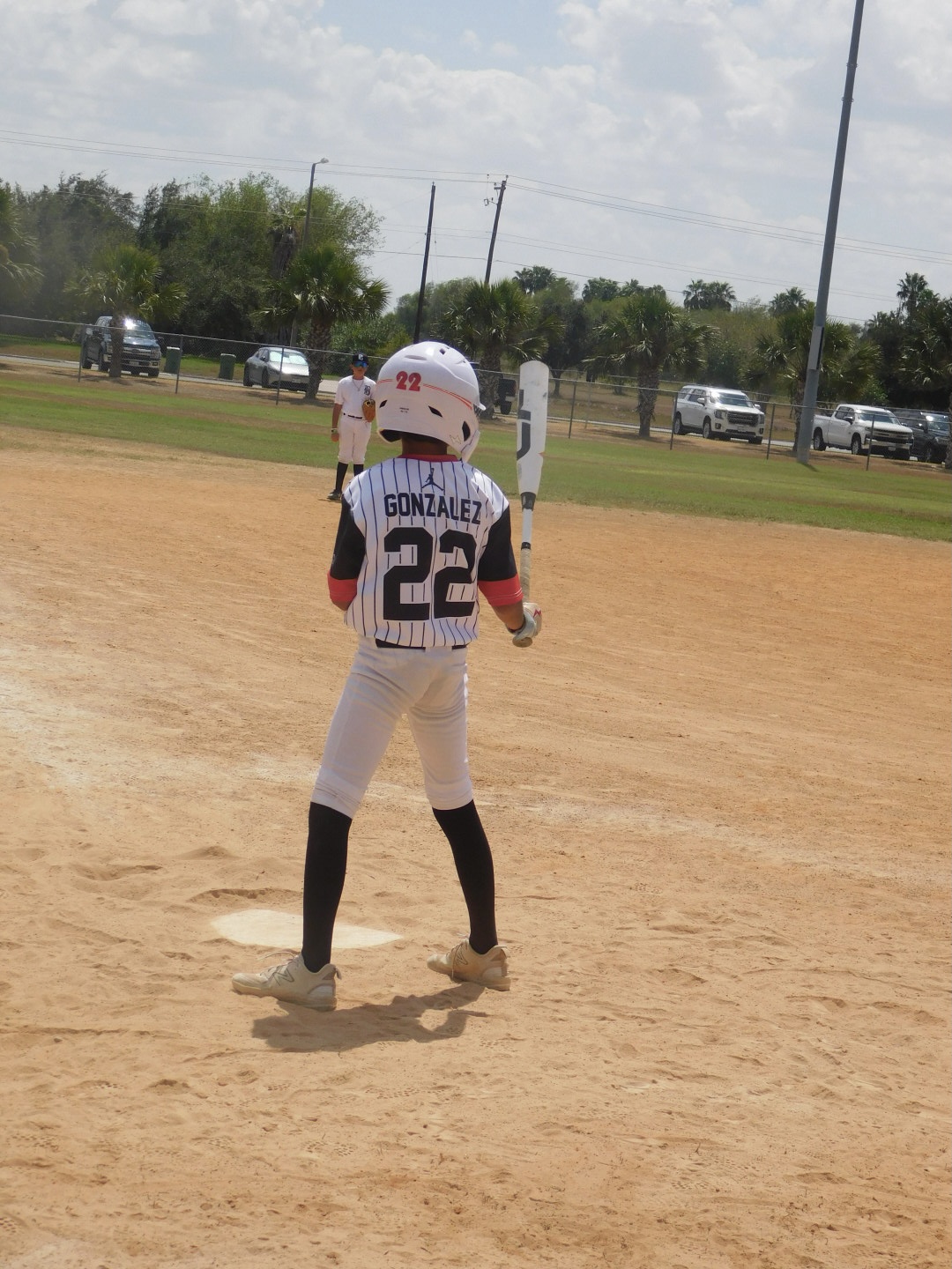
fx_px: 3337
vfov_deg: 21.5
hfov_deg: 16.2
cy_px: 634
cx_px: 476
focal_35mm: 91
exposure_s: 1/400
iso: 125
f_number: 9
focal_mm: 16.1
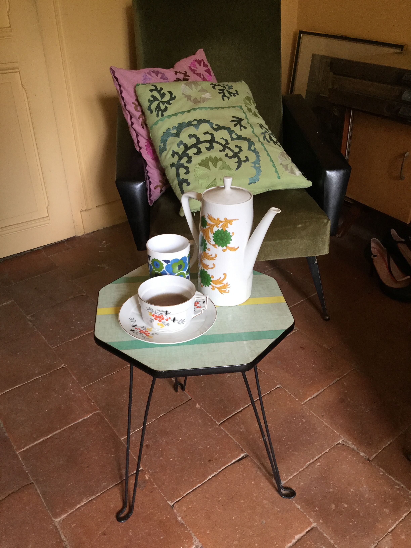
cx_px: 206
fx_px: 491
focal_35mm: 31
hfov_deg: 45.4
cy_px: 274
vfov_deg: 58.4
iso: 100
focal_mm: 3.3
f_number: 2.4
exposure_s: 1/33
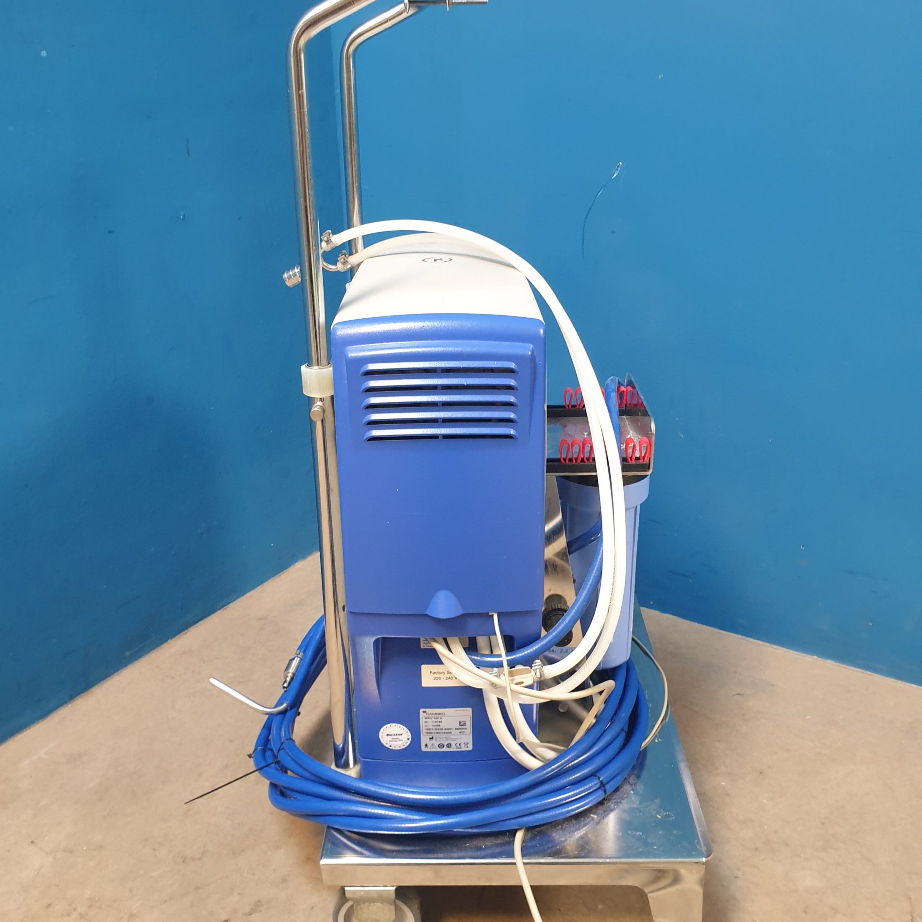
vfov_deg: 52.5
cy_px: 444
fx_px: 934
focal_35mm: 31
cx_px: 457
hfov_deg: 52.5
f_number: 2.4
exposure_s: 1/25
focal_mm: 4.3
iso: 320
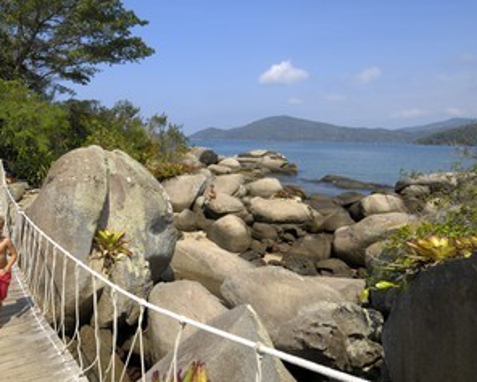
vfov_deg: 58.7
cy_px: 174
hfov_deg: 69.2
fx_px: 339
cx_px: 181
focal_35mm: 24
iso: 100
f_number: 8
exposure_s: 1/250
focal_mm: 12
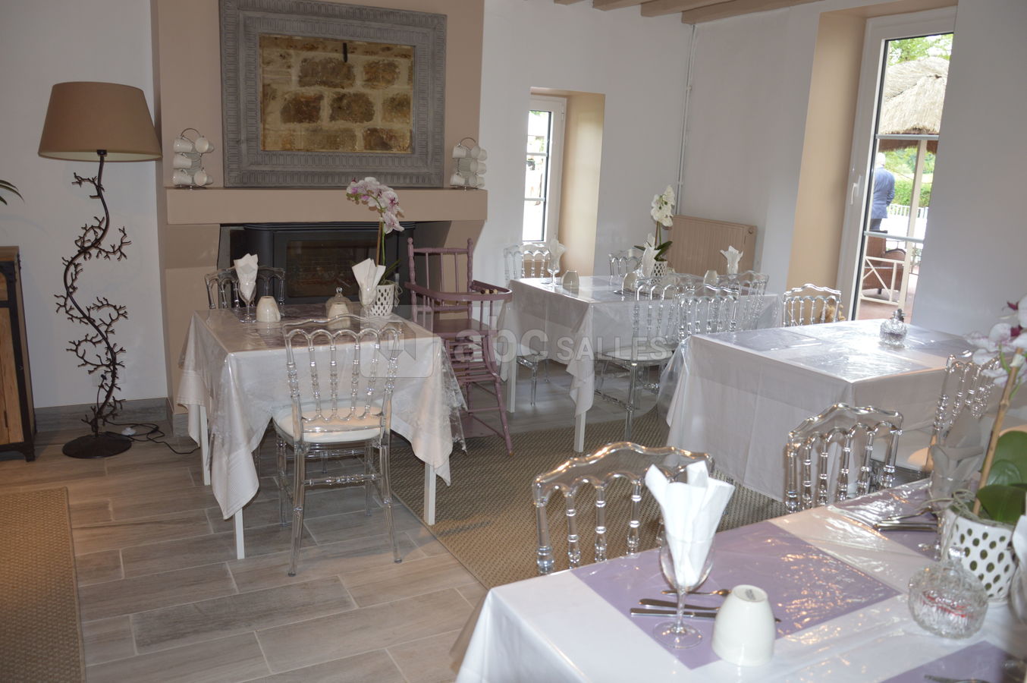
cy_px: 342
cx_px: 514
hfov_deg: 67.4
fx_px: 769
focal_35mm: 27
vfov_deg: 47.8
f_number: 3.5
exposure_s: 1/30
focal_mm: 18
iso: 200
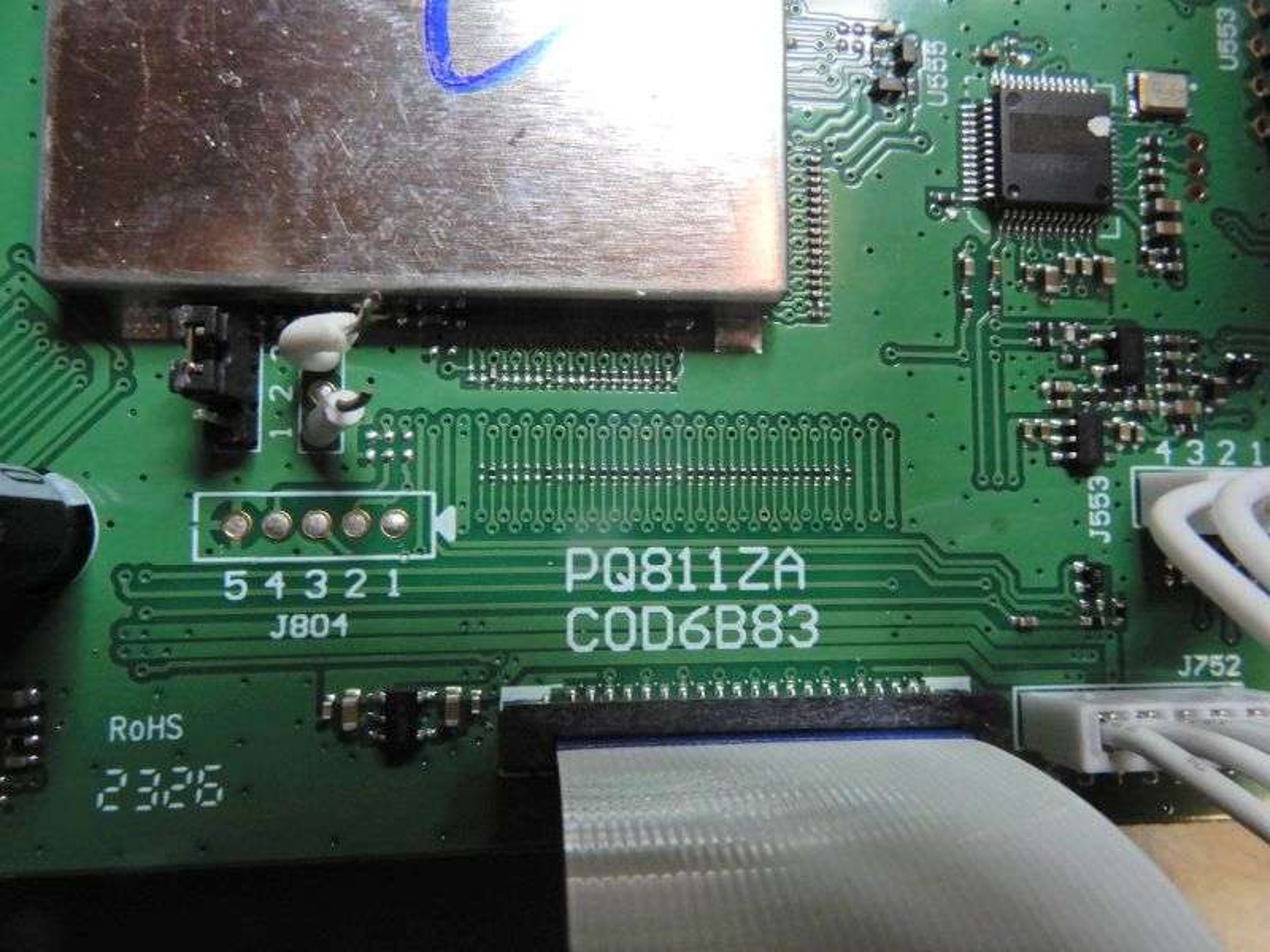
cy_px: 476
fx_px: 881
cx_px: 635
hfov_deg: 71.6
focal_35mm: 24
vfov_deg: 56.8
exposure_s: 1/20
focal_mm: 4.3
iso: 400
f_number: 7.1
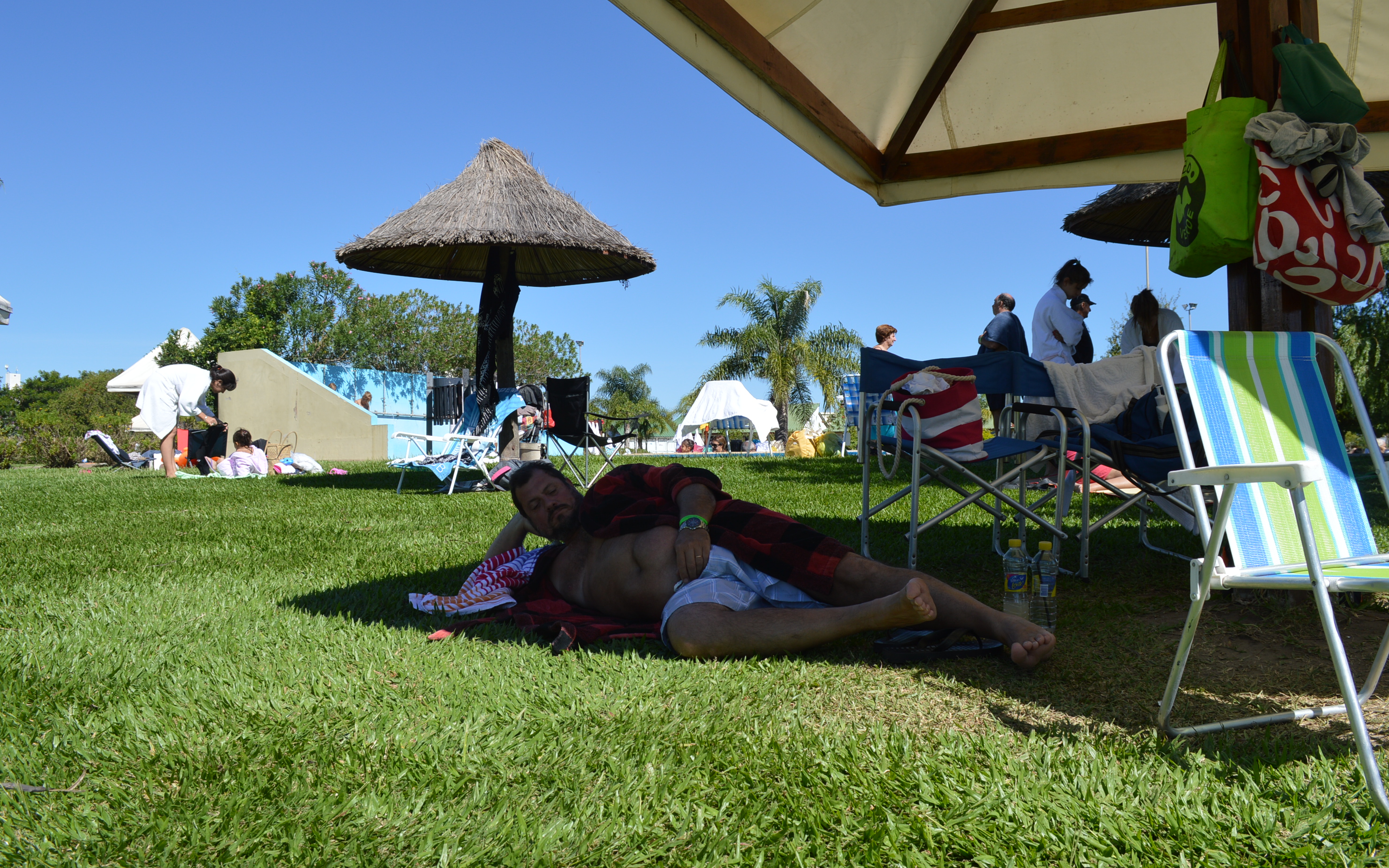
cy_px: 437
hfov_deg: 66.5
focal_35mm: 28
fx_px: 1060
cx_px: 692
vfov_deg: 44.5
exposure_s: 1/250
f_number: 8
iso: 100
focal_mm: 18
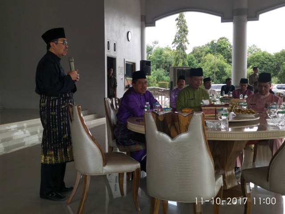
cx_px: 142
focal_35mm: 30
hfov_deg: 60.0
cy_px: 107
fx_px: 247
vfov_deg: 46.8
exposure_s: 1/177
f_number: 2
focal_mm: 4.12
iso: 100
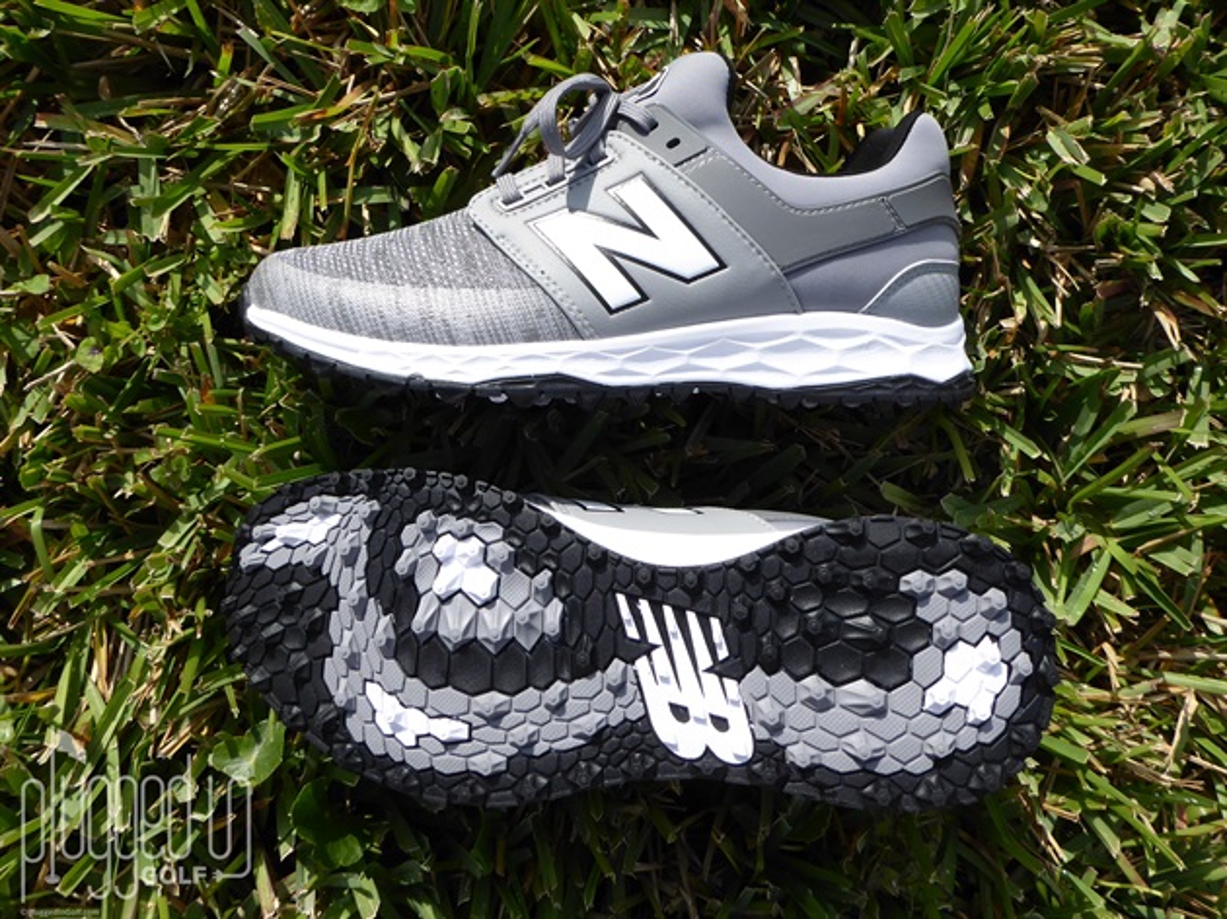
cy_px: 460
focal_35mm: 25
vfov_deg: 54.8
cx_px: 614
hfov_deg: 69.4
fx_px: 886
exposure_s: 1/1000
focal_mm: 4.3
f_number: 3.3
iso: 80
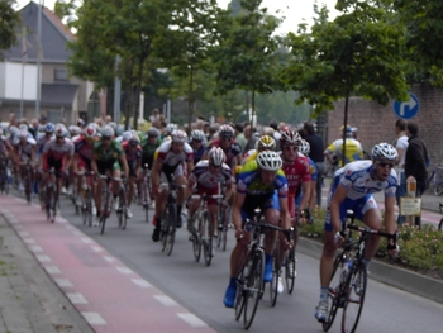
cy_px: 161
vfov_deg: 7.3
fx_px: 2612
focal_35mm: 204
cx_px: 356
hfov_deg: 9.7
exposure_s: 1/210
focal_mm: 18.3
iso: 70
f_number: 3.1
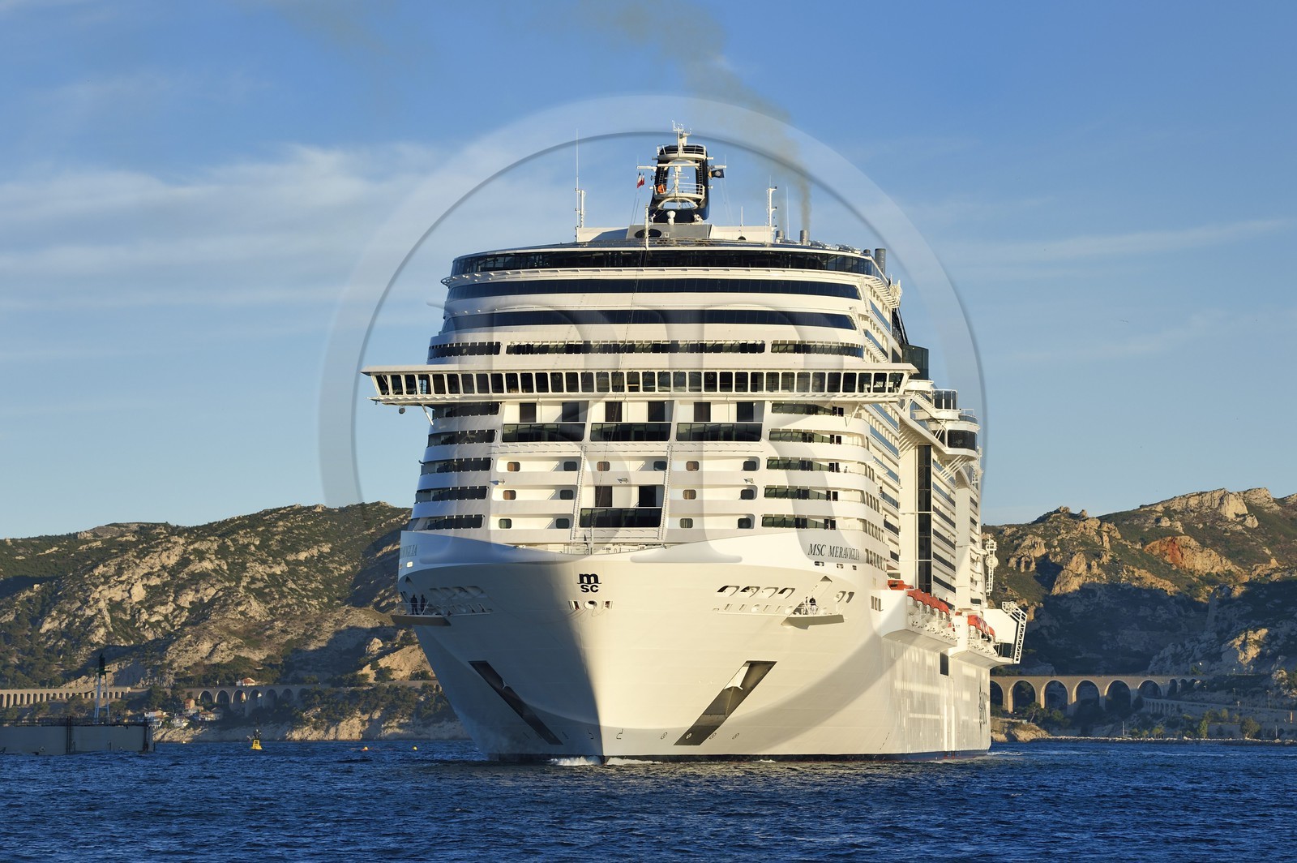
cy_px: 432
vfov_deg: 9.1
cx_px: 648
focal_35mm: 150
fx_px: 5400
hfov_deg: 13.7
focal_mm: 150
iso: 200
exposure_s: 1/640
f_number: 8
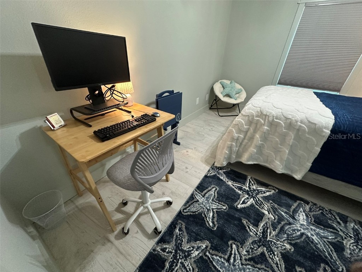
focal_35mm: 14
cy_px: 136
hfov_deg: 102.1
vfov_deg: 85.7
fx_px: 146
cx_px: 181
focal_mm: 2.22
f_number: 2.2
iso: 500
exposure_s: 1/60
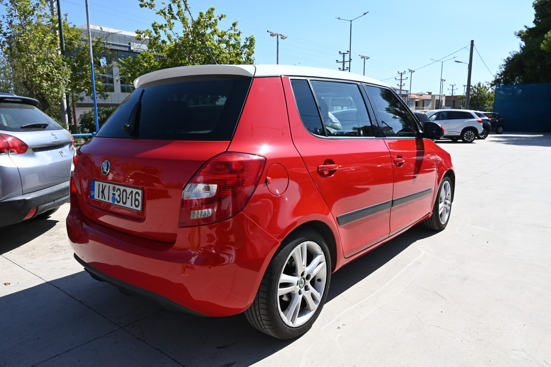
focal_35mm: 25
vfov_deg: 51.3
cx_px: 274
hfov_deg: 71.5
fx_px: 383
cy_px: 178
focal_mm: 24
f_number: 6.3
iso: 100
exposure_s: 1/320
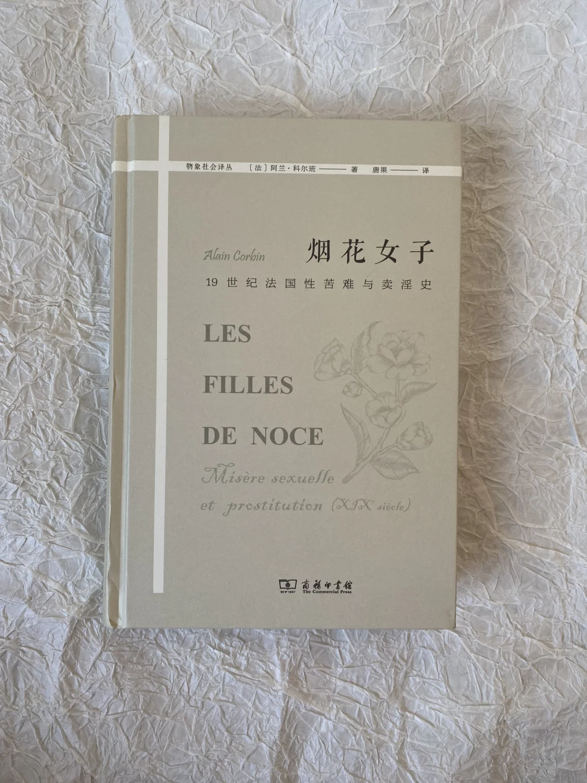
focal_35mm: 26
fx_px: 588
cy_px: 392
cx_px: 294
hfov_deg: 53.1
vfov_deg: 67.3
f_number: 1.8
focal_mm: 4.25
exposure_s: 1/121
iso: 100
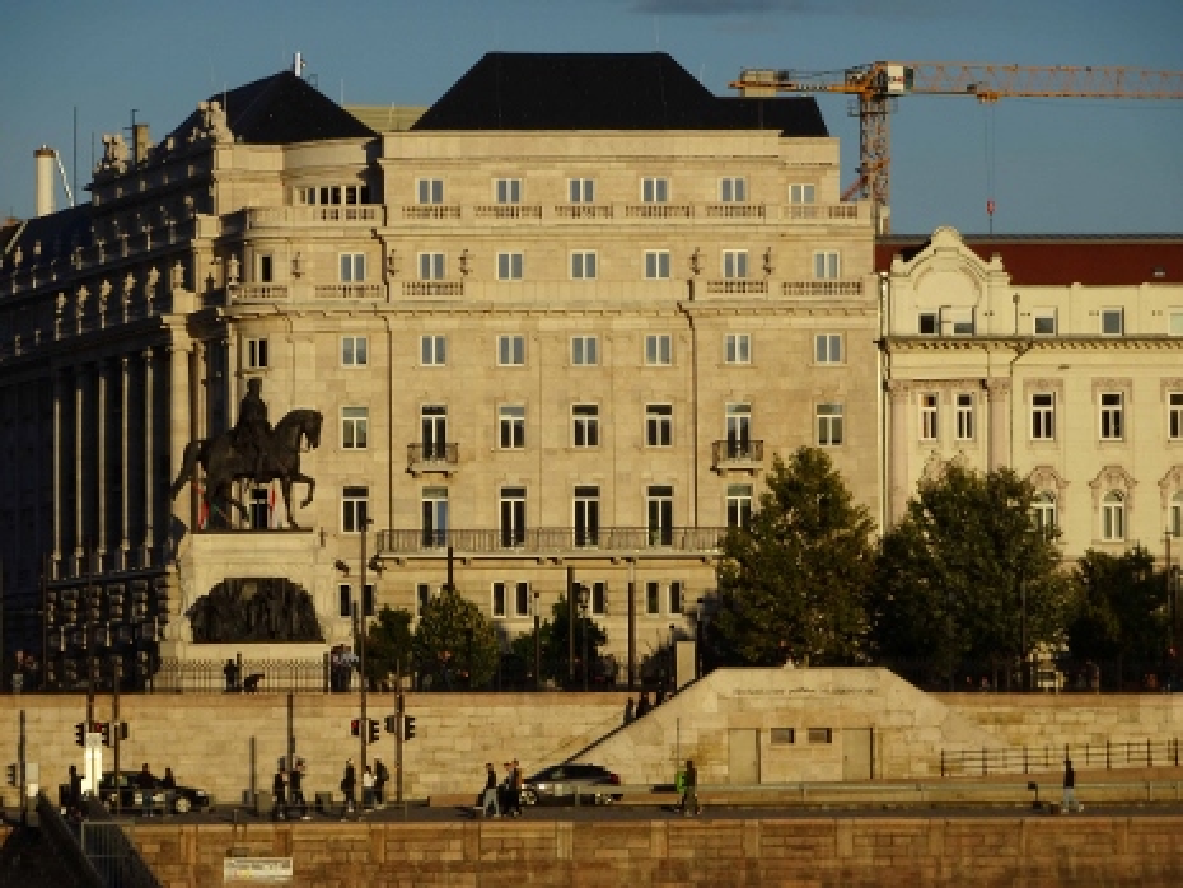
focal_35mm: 232
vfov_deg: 6.4
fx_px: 7931
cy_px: 444
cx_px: 592
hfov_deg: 8.5
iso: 80
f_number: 6.3
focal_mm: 39.66
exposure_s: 1/500
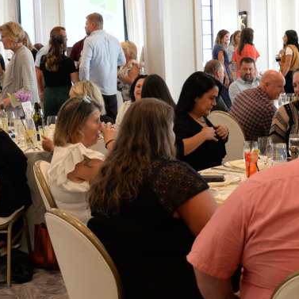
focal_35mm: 65
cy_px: 124
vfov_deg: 26.4
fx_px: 635
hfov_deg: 26.3
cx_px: 212
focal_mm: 24
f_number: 5
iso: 1250
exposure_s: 1/125
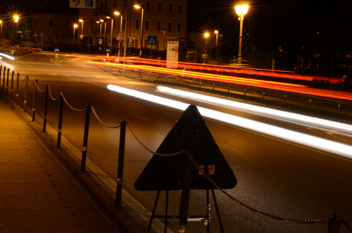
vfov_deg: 13.0
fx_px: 1024
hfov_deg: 19.5
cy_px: 116
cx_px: 176
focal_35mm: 105
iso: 250
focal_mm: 70
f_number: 20
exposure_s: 8
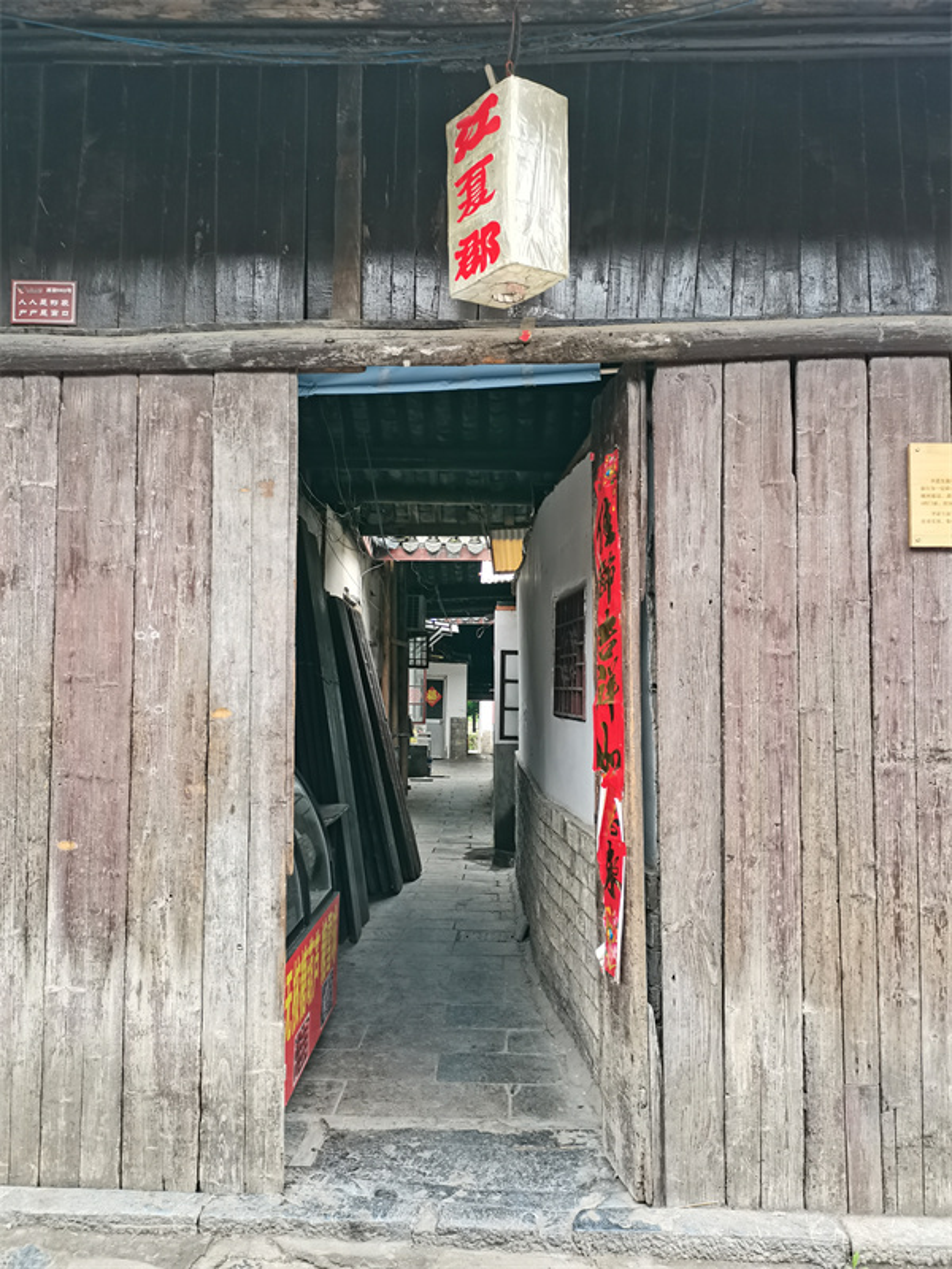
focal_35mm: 26
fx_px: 953
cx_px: 476
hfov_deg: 53.1
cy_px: 634
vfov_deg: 67.3
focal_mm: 5.58
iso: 50
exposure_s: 1/130
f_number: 1.8
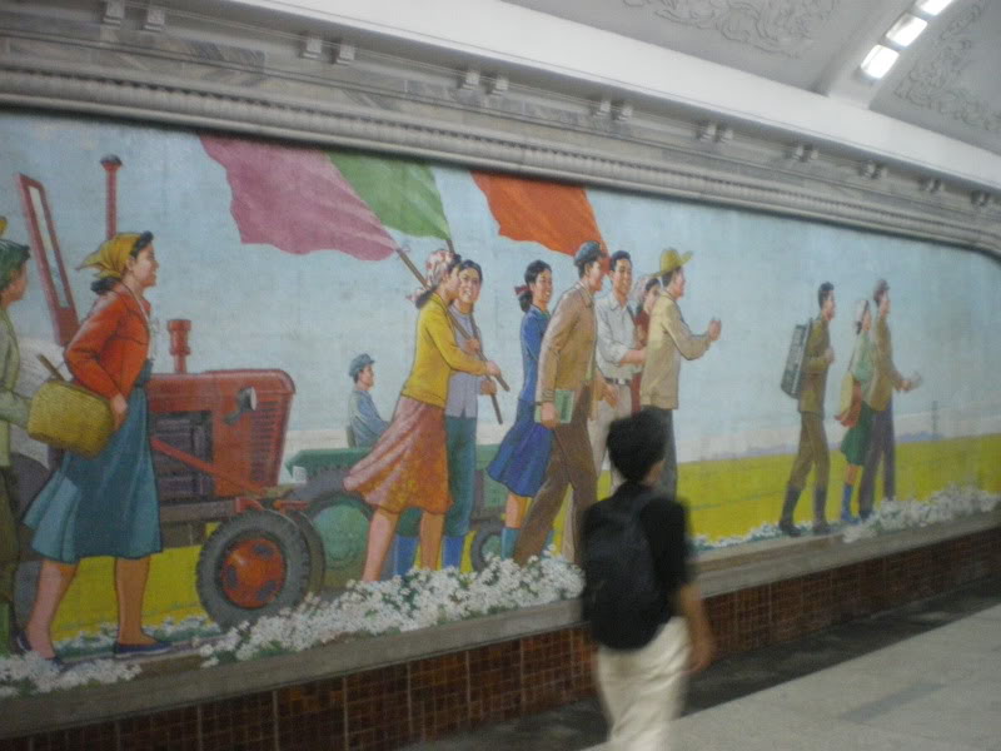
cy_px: 376
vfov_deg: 39.7
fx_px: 1041
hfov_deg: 51.4
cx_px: 500
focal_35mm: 36
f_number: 3.1
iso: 800
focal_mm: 6.3
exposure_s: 1/4
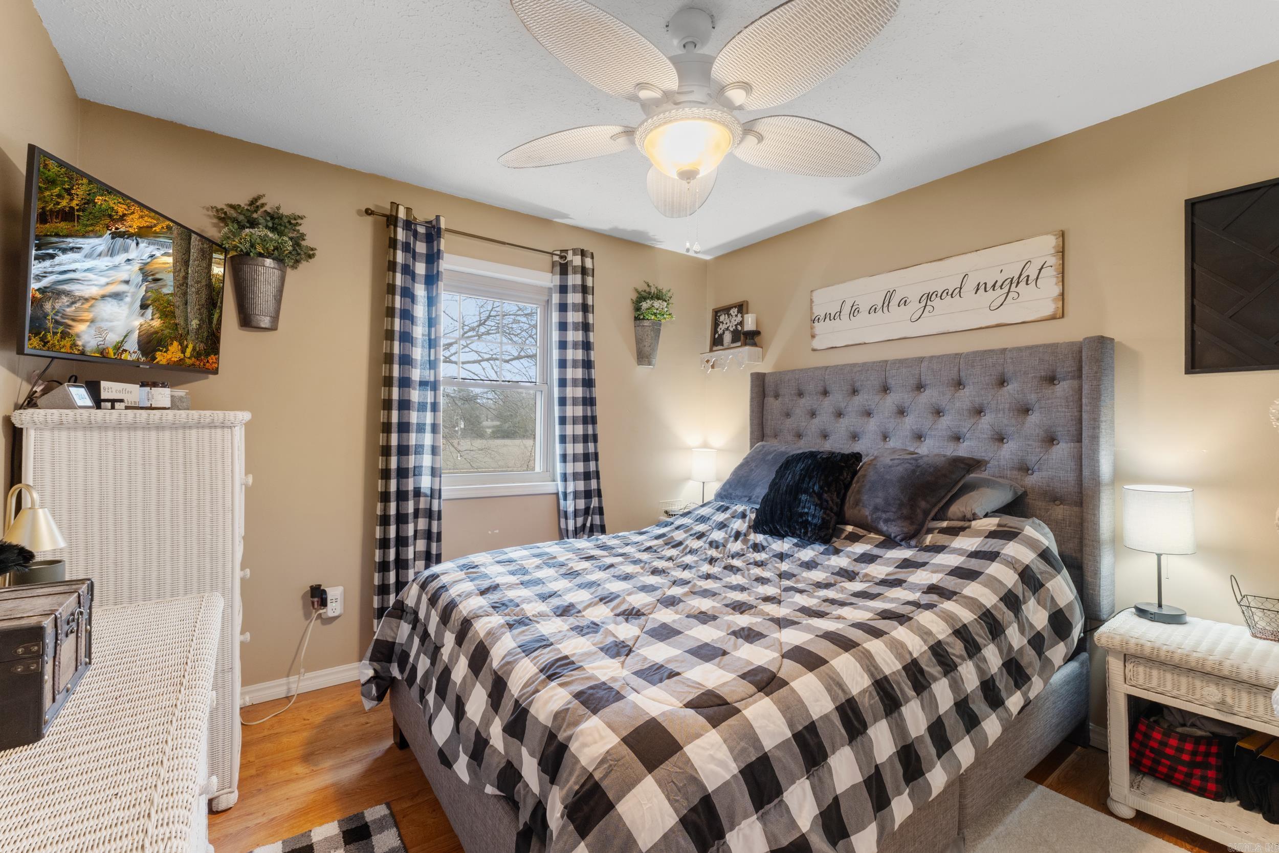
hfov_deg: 100.4
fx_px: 533
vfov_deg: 77.3
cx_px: 640
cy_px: 426
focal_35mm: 15
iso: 320
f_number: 9
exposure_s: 1.3
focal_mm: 10
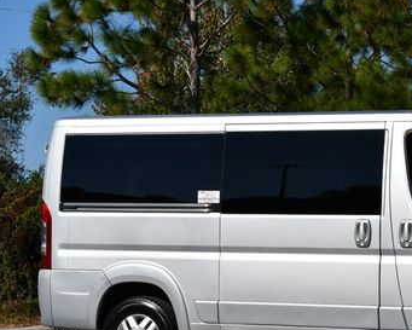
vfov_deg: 11.5
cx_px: 365
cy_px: 157
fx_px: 1634
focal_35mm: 134
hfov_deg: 14.2
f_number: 10
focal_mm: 38
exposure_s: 1/400
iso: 100
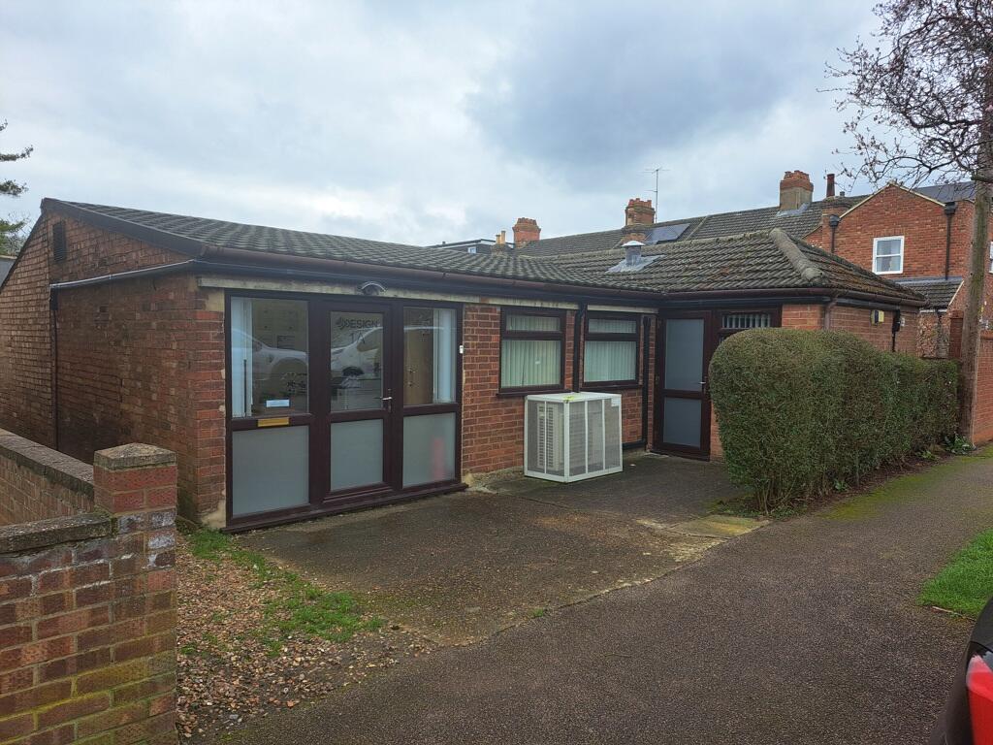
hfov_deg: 71.6
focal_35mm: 24
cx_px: 496
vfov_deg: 56.8
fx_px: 688
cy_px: 372
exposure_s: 1/670
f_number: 1.8
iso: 50
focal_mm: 5.23
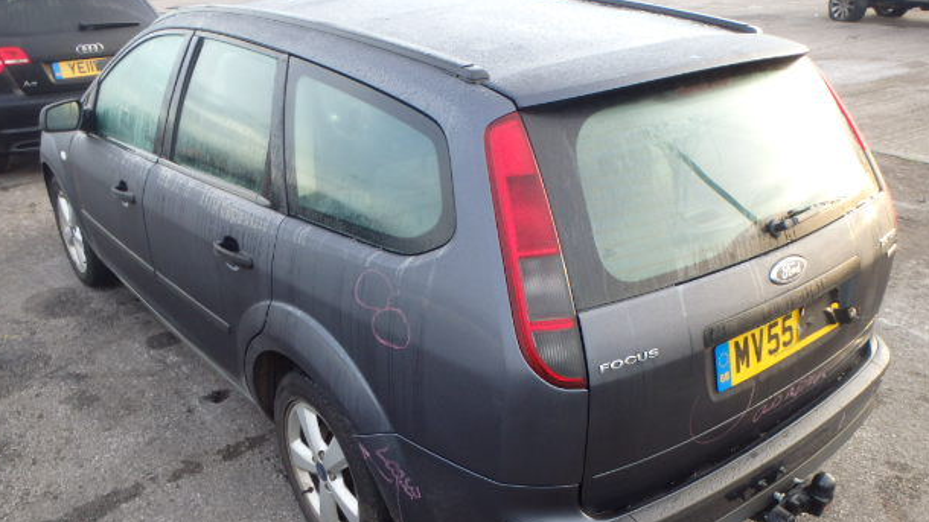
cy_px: 323
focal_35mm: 32
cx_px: 471
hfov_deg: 61.0
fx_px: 788
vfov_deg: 36.5
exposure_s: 1/60
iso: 200
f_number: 3.9
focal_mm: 5
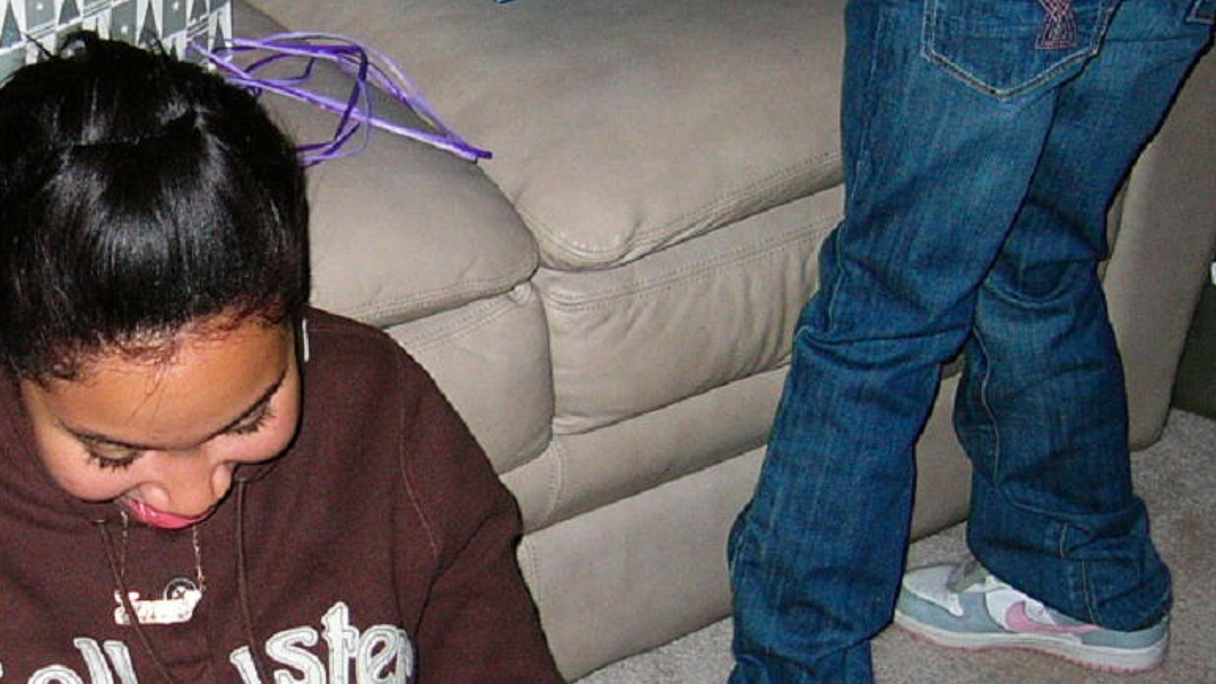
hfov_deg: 25.9
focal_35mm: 79
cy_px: 467
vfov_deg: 15.3
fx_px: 2547
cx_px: 91
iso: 100
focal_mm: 5.8
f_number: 2.8
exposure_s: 1/50
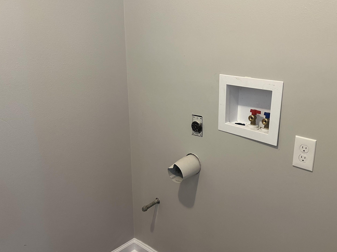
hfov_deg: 56.4
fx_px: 312
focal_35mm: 32
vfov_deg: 44.1
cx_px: 200
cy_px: 116
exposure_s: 1/60
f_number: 1.5
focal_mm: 5.7
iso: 125
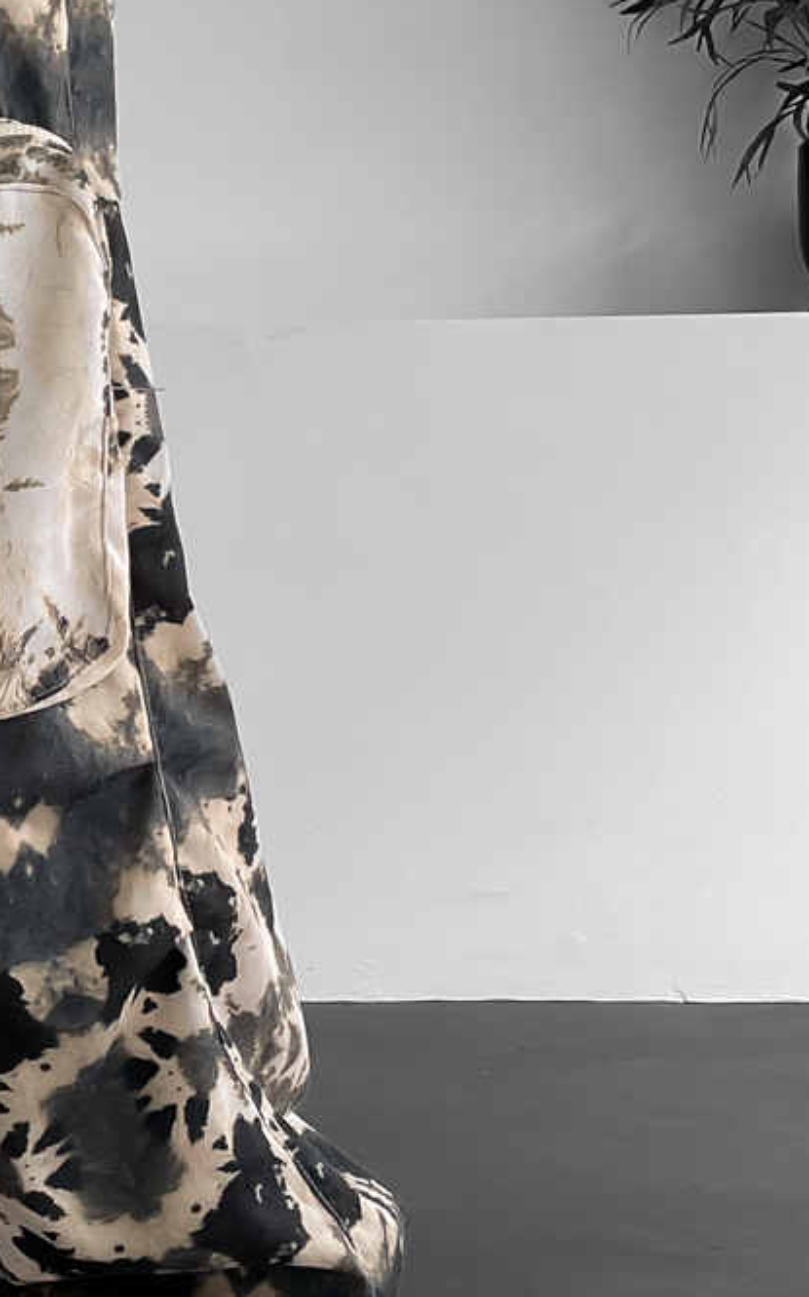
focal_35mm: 74
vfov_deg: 27.9
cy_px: 648
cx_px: -177
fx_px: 2613
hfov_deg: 16.8
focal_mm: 3
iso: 50
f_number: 1.8
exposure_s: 1/120
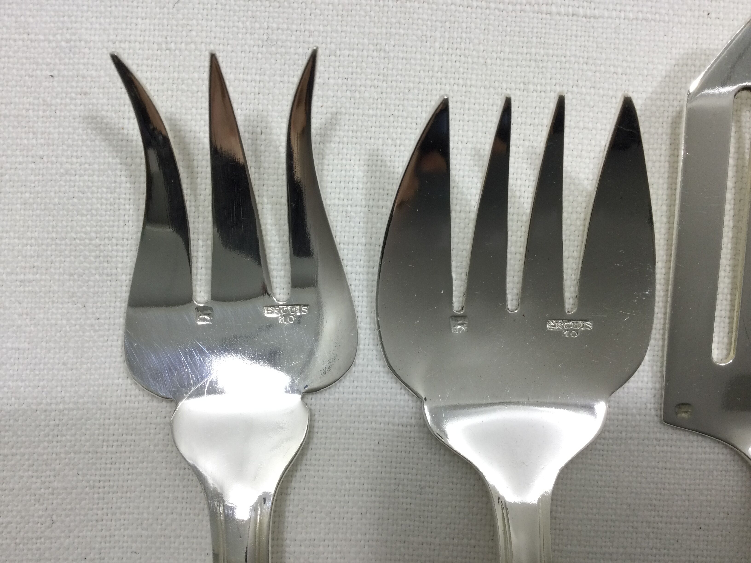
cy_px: 282
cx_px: 376
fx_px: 673
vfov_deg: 45.4
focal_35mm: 31
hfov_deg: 58.4
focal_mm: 3.3
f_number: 2.4
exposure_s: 1/33
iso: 25
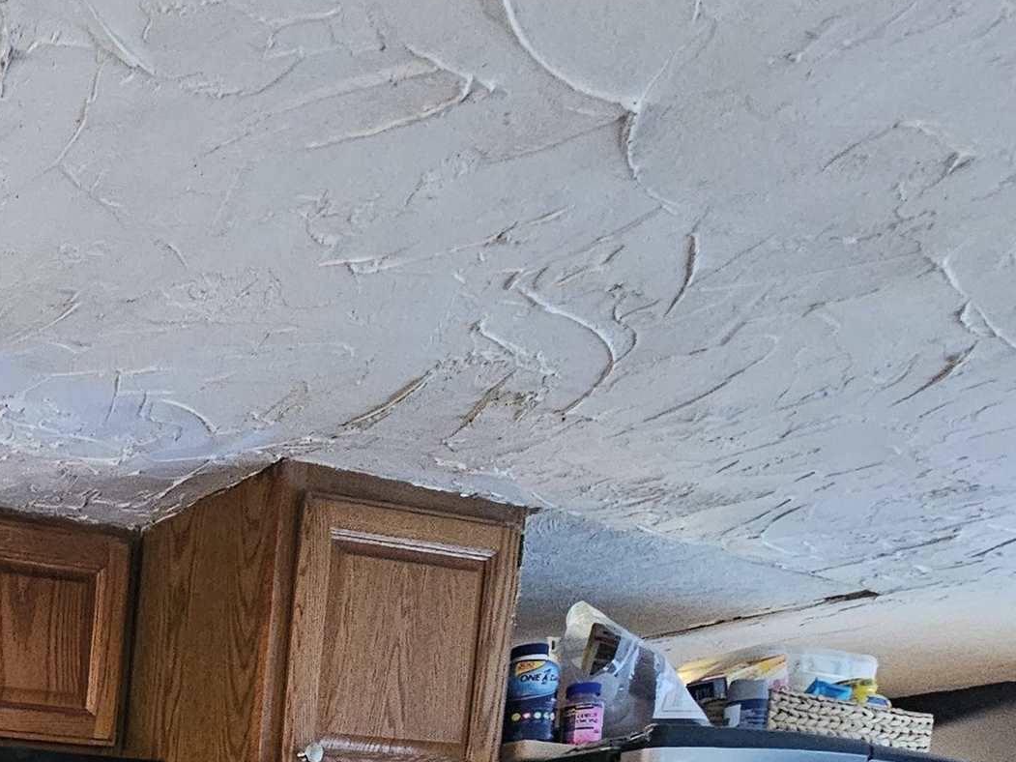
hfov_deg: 33.9
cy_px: 1102
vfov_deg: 27.7
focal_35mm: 38
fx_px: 1115
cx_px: -330
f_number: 2.2
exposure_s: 1/30
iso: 500
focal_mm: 2.2
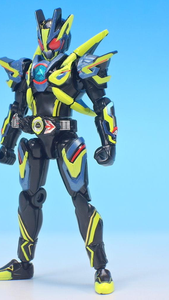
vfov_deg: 16.4
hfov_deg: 9.3
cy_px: 150
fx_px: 1043
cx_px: 58
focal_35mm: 131
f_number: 8
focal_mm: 25.5
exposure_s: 1/1.3
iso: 80
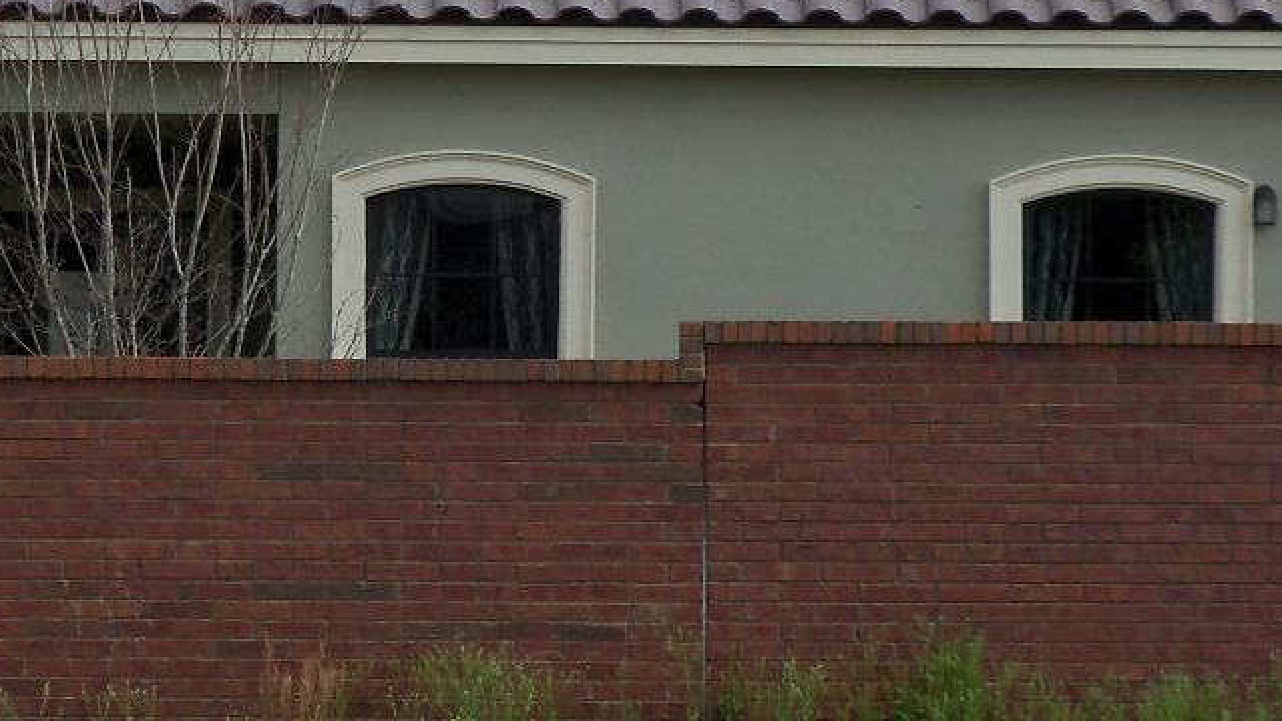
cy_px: -86
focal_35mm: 306
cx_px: 292
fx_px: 10400
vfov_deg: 4.0
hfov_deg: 7.0
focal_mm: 21.9
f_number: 4.2
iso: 80
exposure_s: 1/500
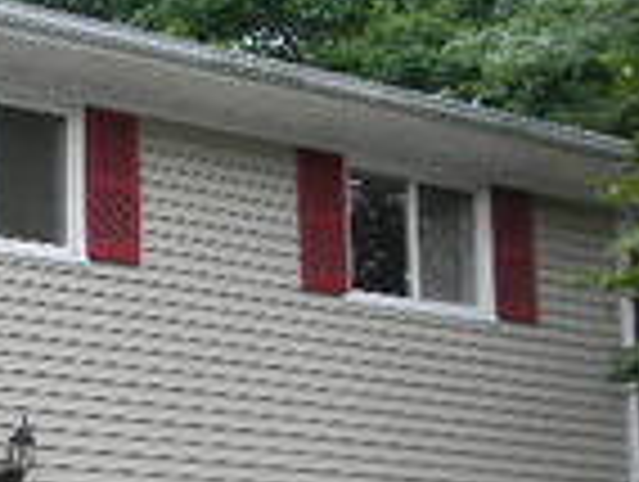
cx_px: -76
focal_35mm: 100
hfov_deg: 18.8
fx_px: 1849
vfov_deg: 14.8
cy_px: 383
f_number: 3.8
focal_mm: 7.3
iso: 80
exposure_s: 1/39.4
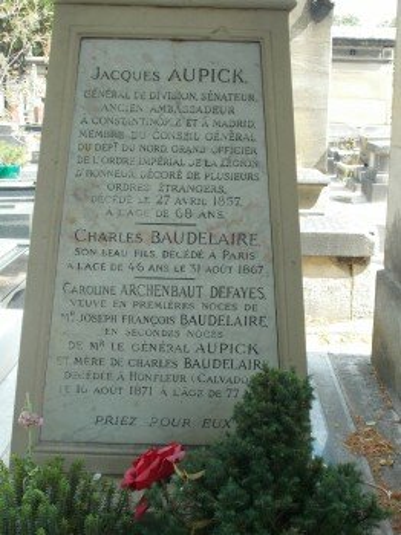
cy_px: 268
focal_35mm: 58
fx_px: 897
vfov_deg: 33.3
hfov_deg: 25.2
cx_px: 200
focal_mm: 10.3
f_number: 4.9
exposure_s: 1/60
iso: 80
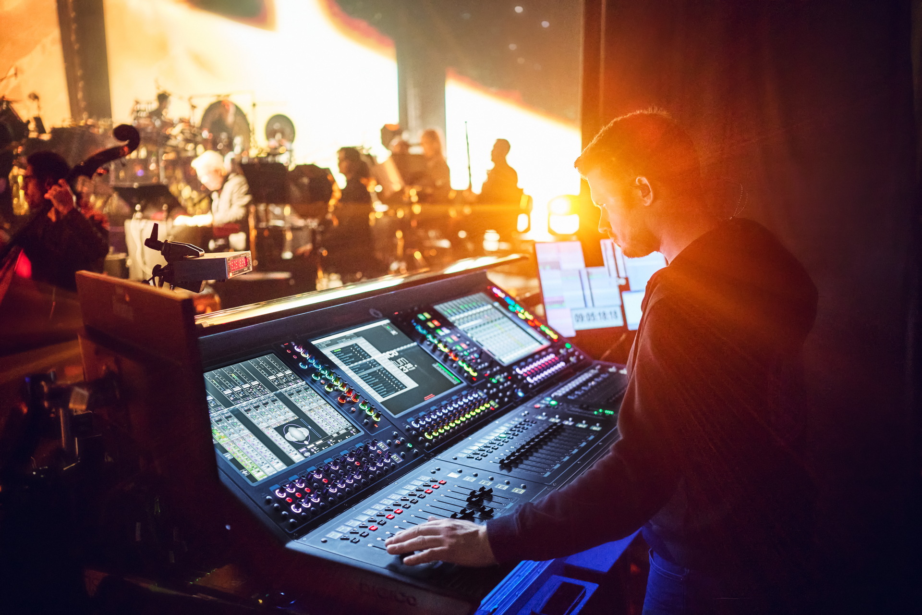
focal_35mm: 35
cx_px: 461
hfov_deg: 54.4
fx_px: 896
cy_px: 308
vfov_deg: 37.9
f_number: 1.8
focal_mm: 35
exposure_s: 1/250
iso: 6400
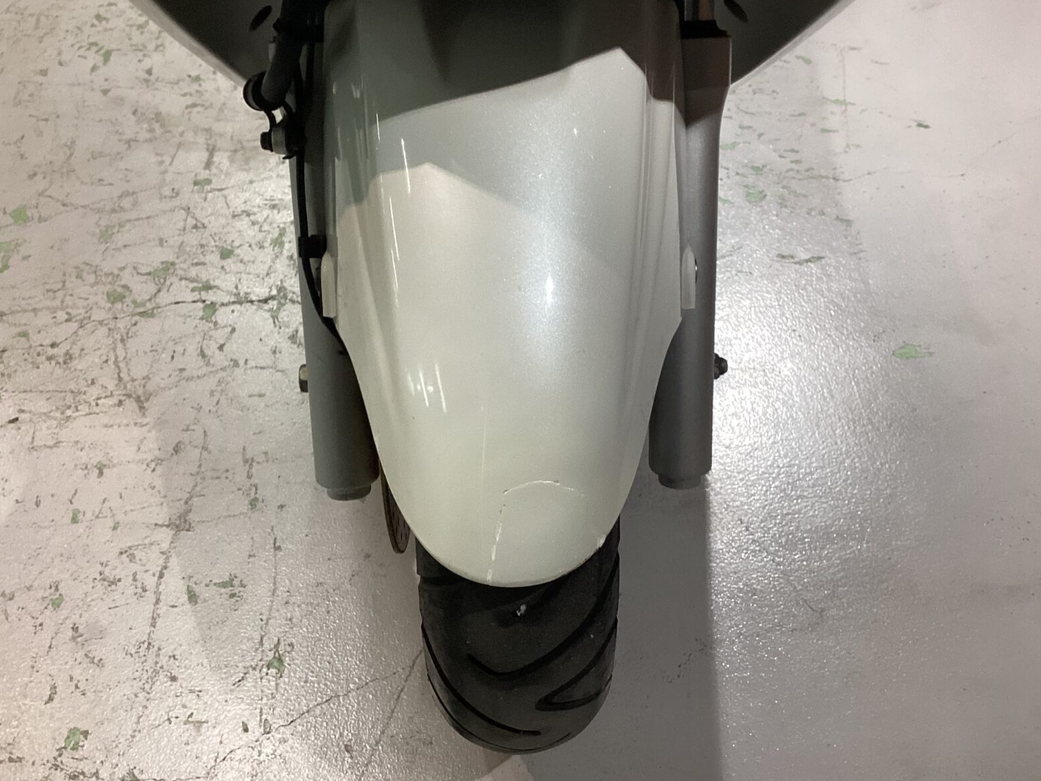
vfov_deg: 37.7
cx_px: 556
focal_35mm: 38
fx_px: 1143
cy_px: 351
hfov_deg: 48.9
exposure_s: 1/60
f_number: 2.4
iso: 80
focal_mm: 3.3
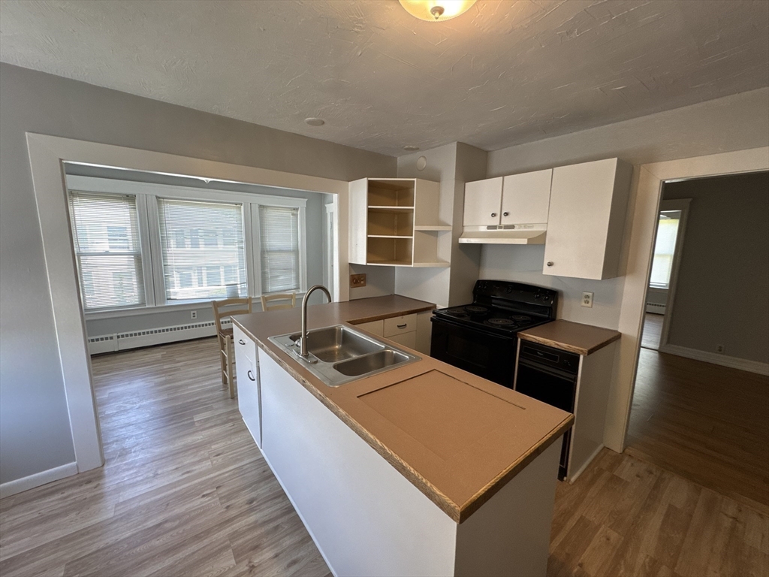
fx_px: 311
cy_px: 288
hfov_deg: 102.1
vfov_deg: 85.7
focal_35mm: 14
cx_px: 384
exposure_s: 1/120
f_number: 2.2
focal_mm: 2.22
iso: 200
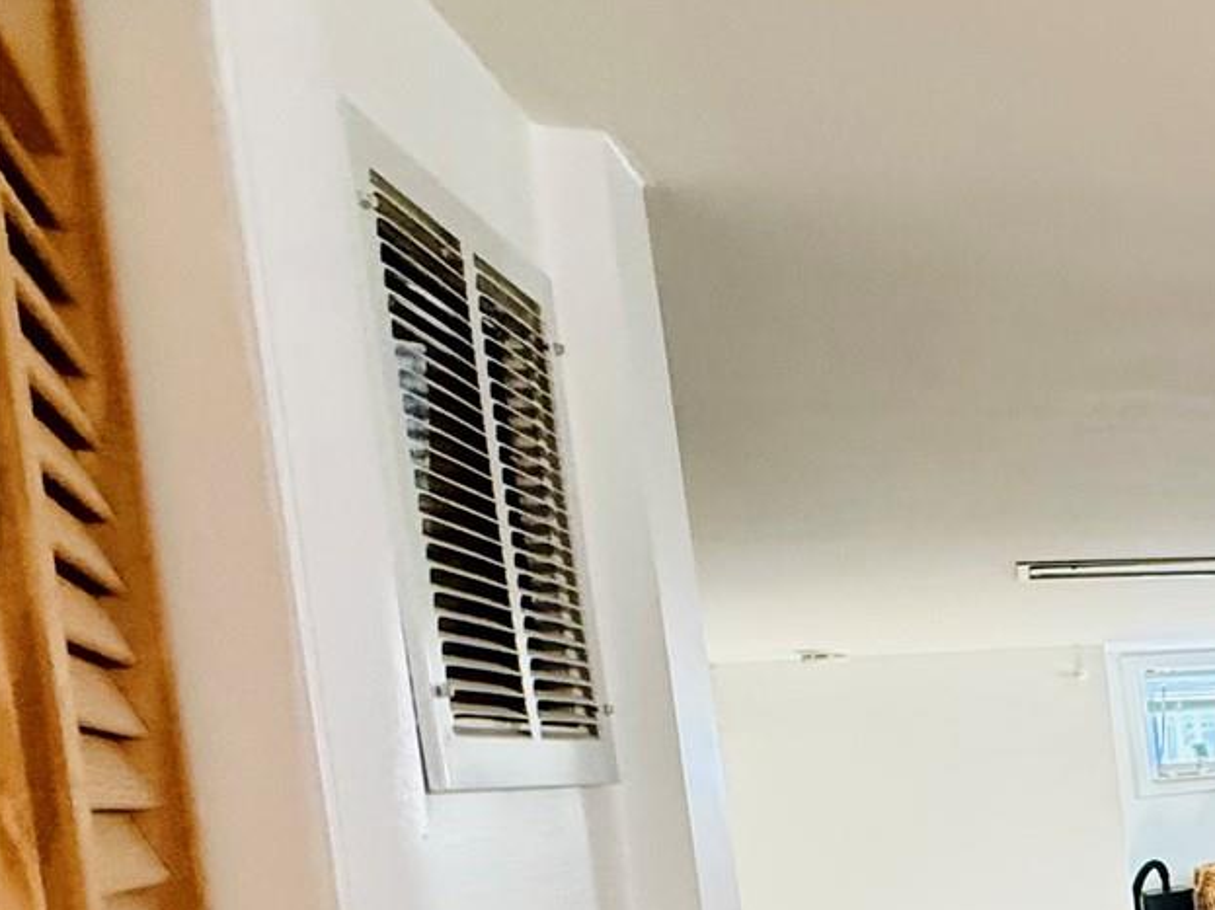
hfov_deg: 25.3
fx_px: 1614
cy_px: 795
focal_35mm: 46
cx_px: 1989
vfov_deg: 30.3
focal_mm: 2.22
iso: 400
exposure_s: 1/74
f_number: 2.2
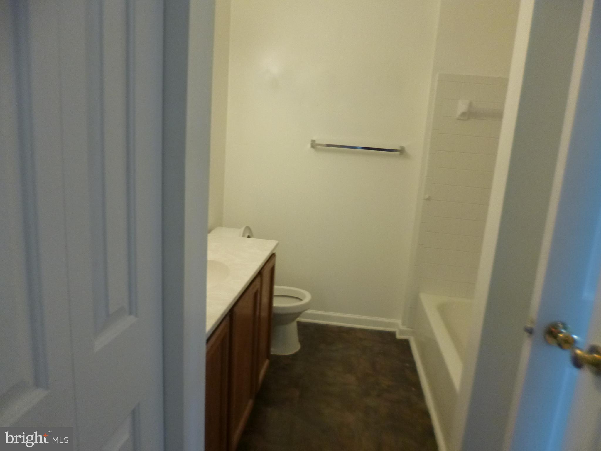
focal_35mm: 24
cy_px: 226
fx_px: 417
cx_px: 300
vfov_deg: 56.8
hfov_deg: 71.6
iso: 250
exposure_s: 1/60
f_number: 2.5
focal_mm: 4.3
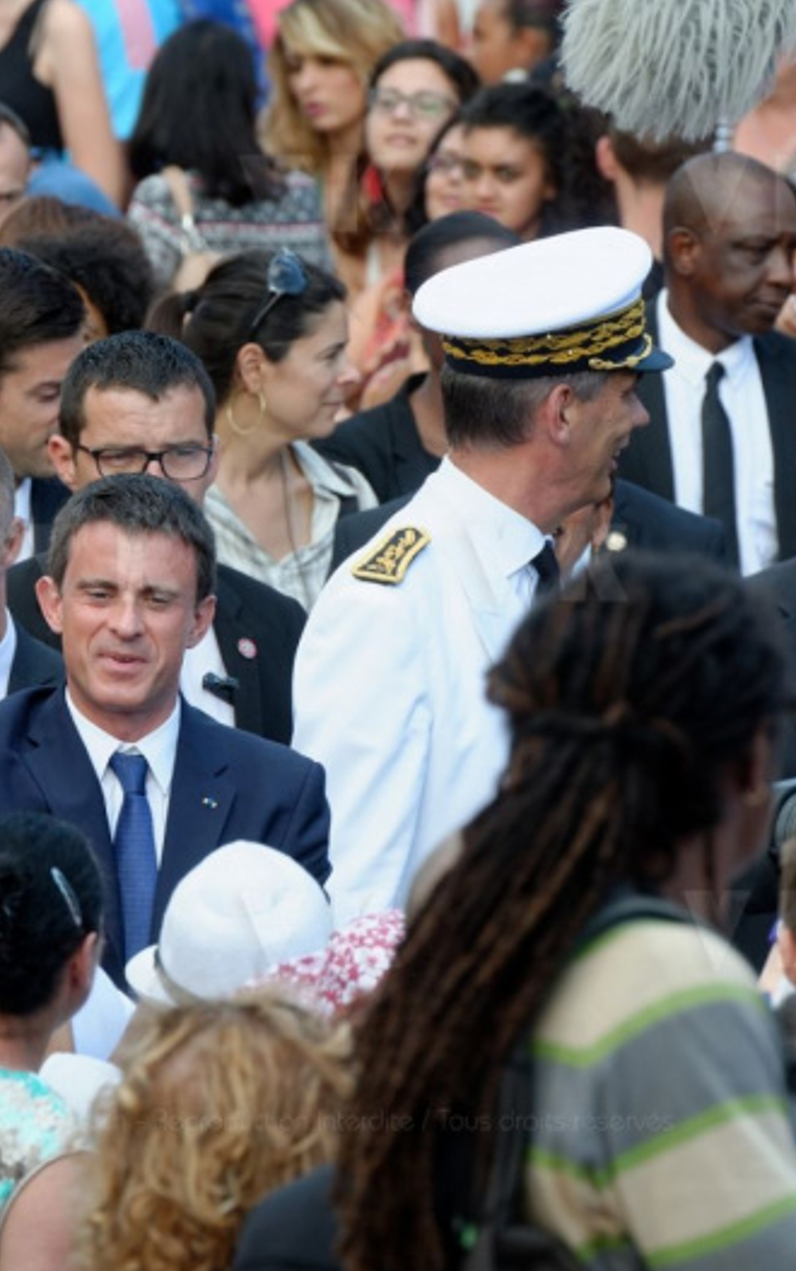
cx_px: 318
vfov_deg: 4.5
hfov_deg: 2.8
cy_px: 637
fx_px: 16049
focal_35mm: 463
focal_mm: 200
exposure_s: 1/200
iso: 250
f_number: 5.6
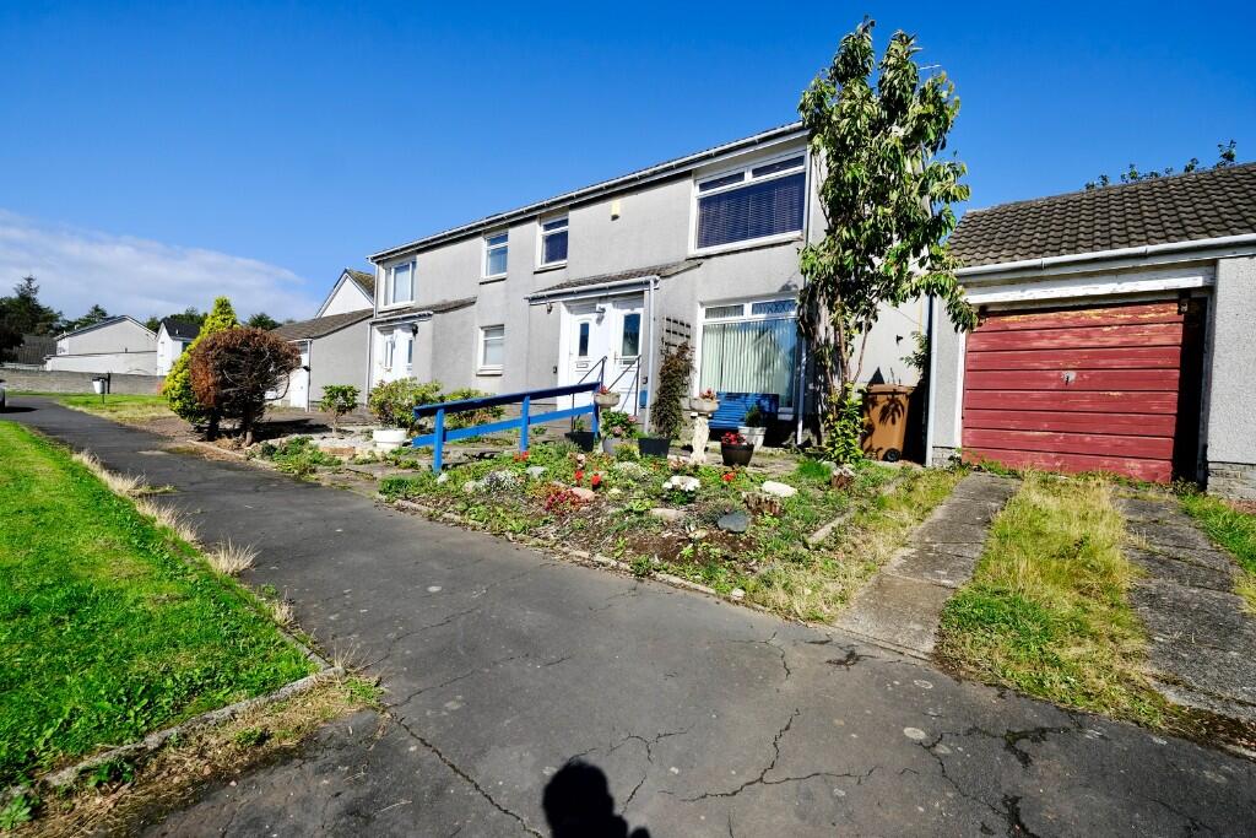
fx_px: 523
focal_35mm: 15
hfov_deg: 100.4
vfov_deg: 77.3
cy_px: 419
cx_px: 628
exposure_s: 1/1100
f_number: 5.6
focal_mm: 10
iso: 160
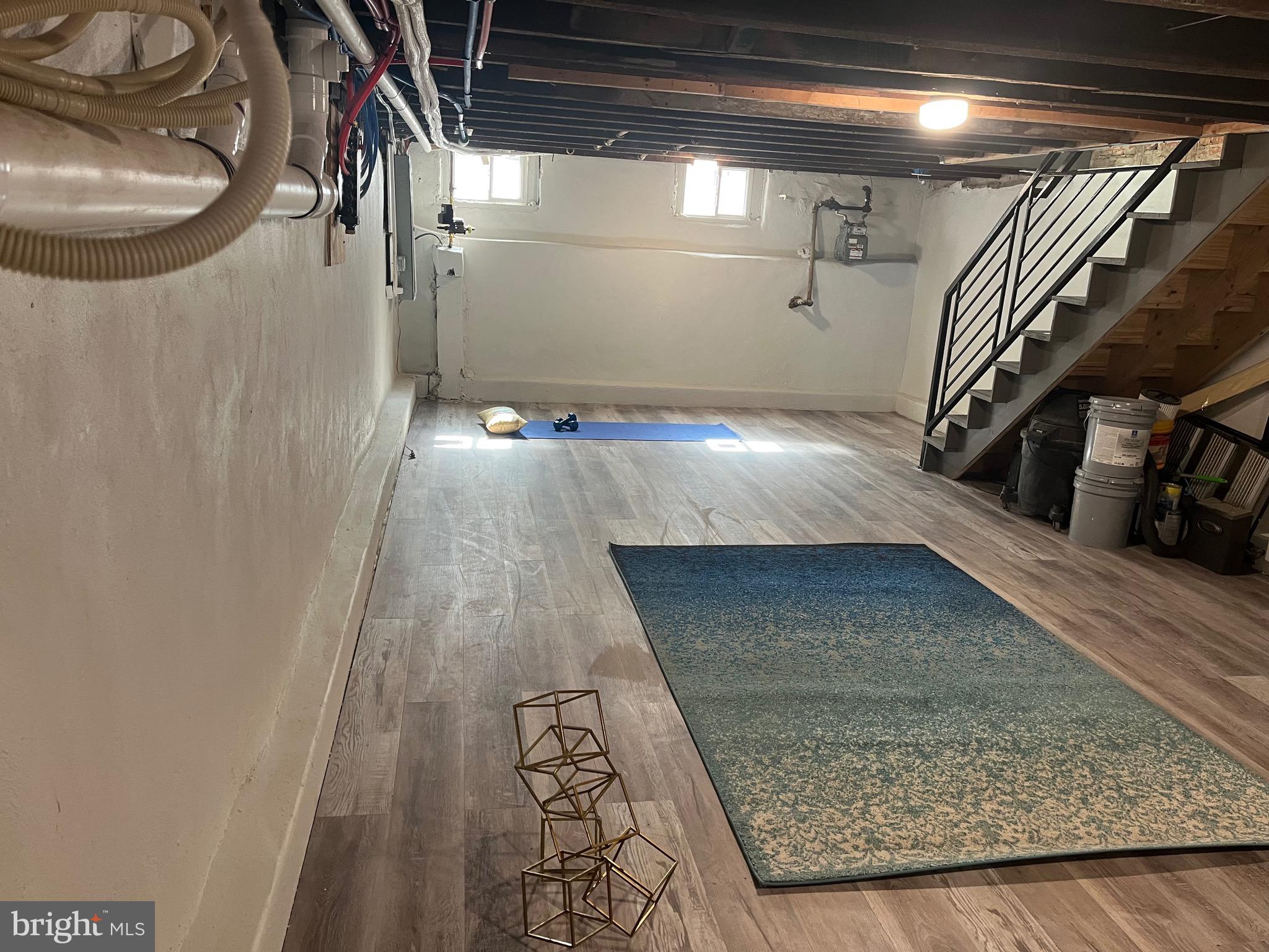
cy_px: 476
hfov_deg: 67.3
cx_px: 634
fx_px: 953
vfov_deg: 53.1
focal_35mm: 26
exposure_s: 1/69
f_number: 1.6
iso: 125
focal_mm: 5.1
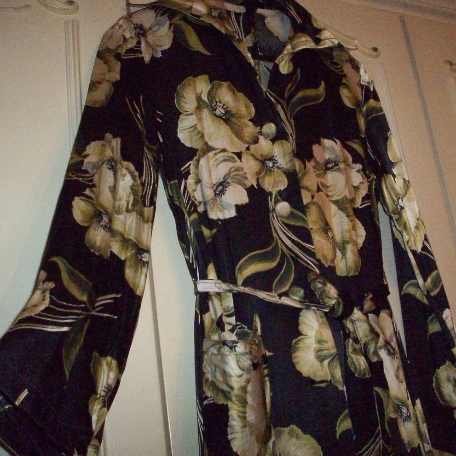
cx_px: 254
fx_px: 656
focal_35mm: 44
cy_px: 228
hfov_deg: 38.3
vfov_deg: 38.3
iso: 800
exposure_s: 1/128
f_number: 2.8
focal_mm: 6.2
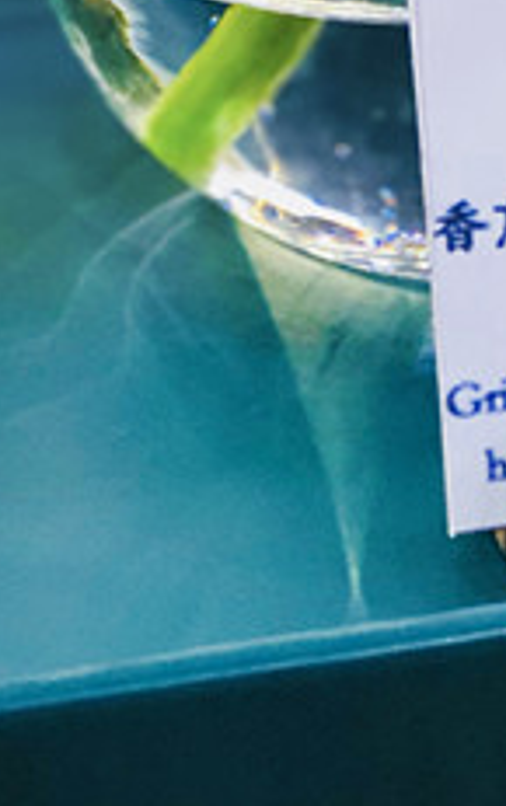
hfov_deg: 6.2
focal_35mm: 209
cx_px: 782
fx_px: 4597
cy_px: -206
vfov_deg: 9.9
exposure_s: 1/50
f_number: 2.8
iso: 320
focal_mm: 6.6
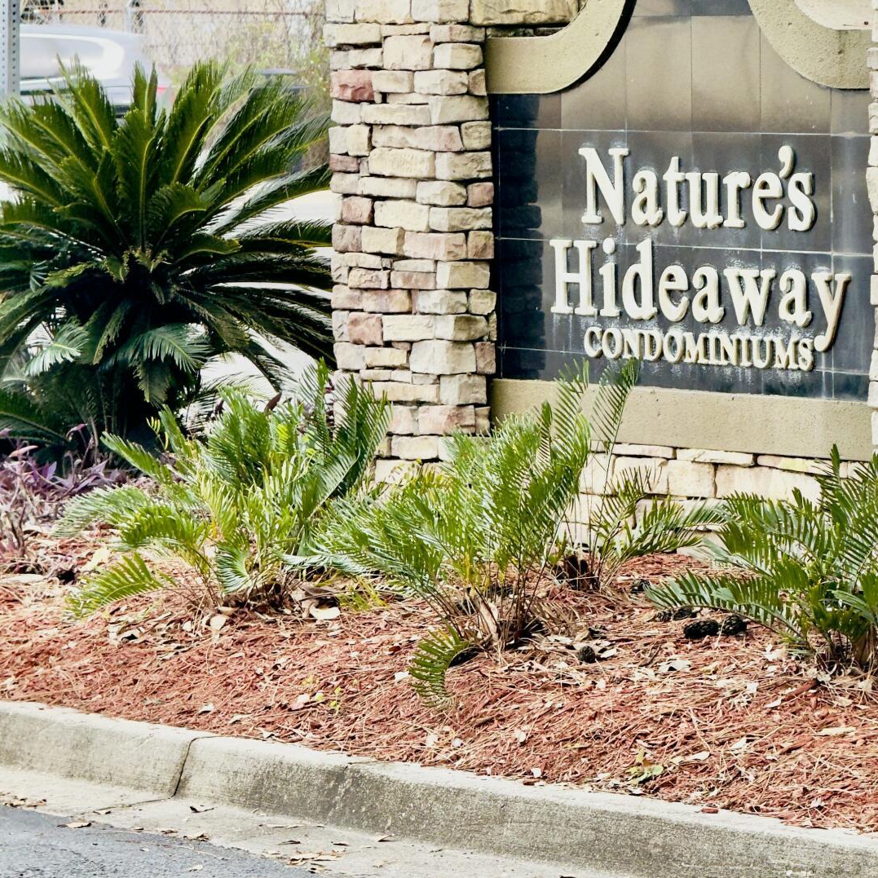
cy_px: 577
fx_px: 5653
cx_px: 608
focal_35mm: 197
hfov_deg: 8.9
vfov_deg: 8.9
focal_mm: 15.66
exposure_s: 1/122
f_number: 2.8
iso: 50
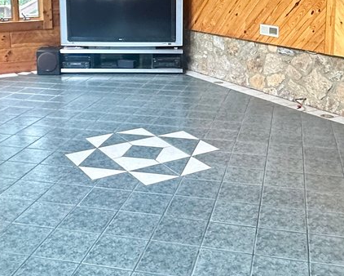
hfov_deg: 38.0
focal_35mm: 49
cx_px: 176
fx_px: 499
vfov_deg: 30.0
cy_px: 49
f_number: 2.2
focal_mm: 2.22
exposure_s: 1/60
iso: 320
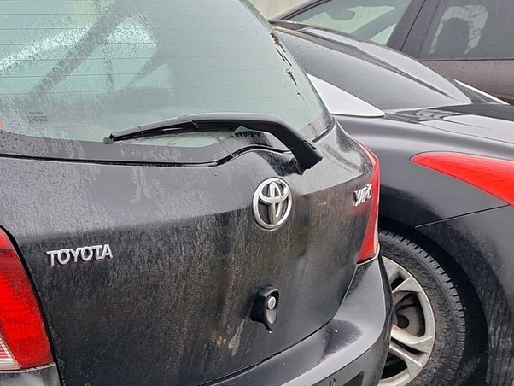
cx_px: -93
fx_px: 817
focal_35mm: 55
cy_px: 291
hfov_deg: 30.1
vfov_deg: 26.2
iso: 160
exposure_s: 1/50
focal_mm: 5.54
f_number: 1.8
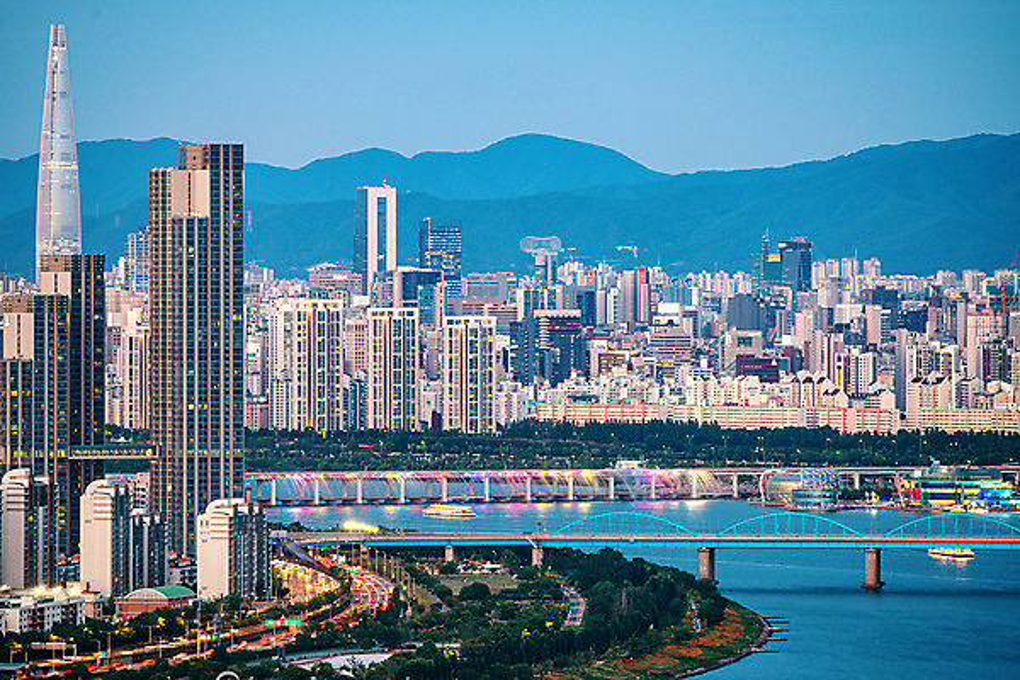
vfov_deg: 5.1
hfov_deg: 7.6
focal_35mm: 270
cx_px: 510
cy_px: 340
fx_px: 7649
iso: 200
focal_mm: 270
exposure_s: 1/2.5
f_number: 6
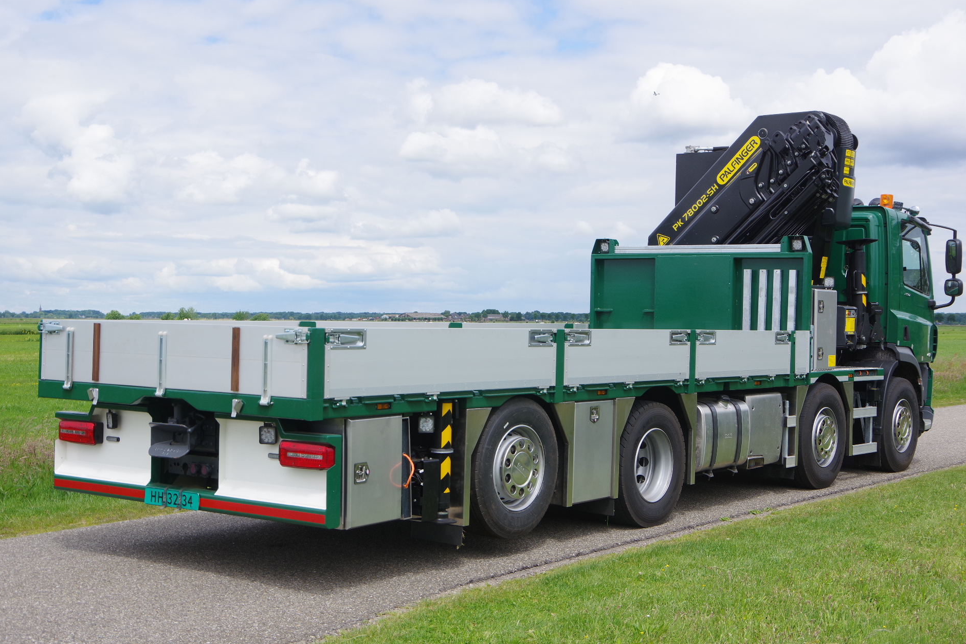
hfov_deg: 41.9
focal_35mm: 47
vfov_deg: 28.7
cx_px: 492
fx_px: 1261
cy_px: 325
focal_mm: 31
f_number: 9
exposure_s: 1/250
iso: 200
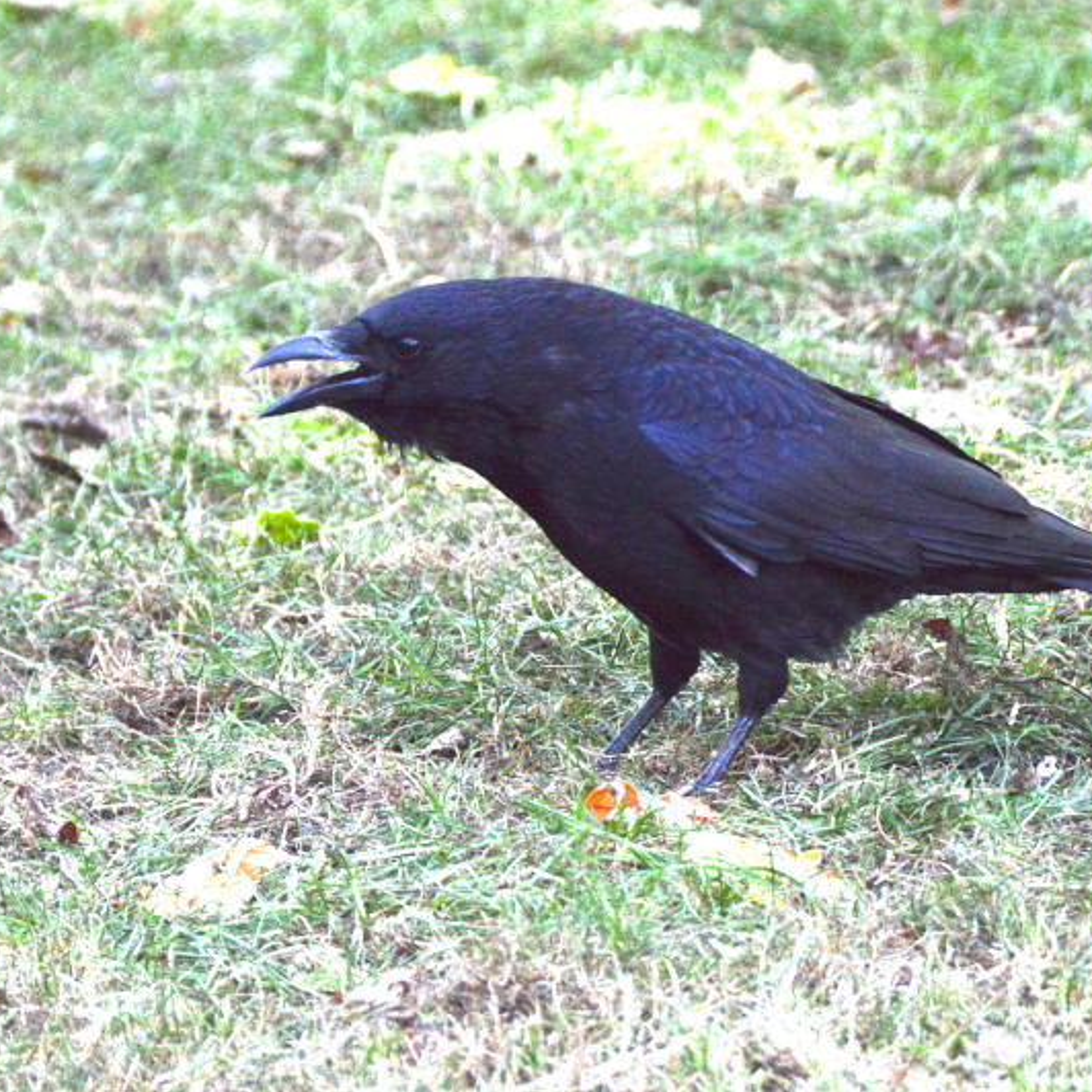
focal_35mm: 384
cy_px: 545
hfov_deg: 4.6
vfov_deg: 4.6
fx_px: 13705
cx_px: 696
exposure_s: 1/1600
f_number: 5.6
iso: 1600
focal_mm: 200
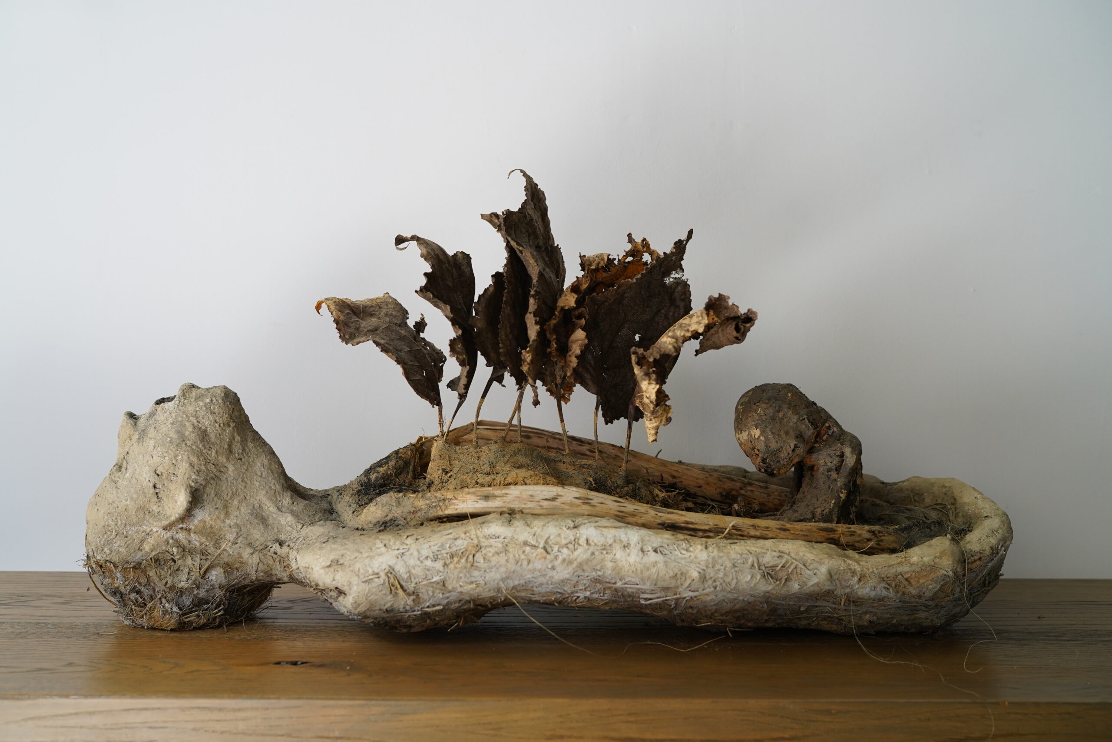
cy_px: 371
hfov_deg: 54.4
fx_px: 1081
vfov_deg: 37.9
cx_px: 556
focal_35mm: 35
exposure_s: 1/125
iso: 1000
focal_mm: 35
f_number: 4
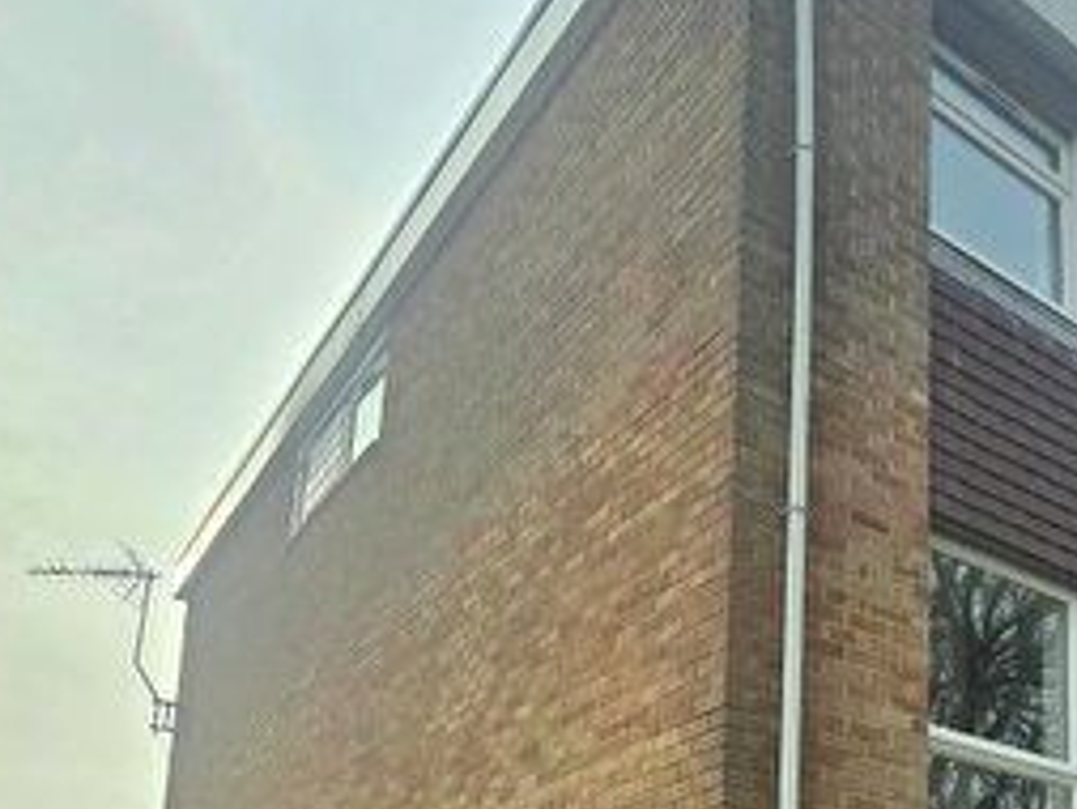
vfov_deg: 34.7
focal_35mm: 36
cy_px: 871
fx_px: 1121
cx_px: 885
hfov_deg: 48.0
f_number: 2.2
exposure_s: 1/2000
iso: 50
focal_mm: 2.2
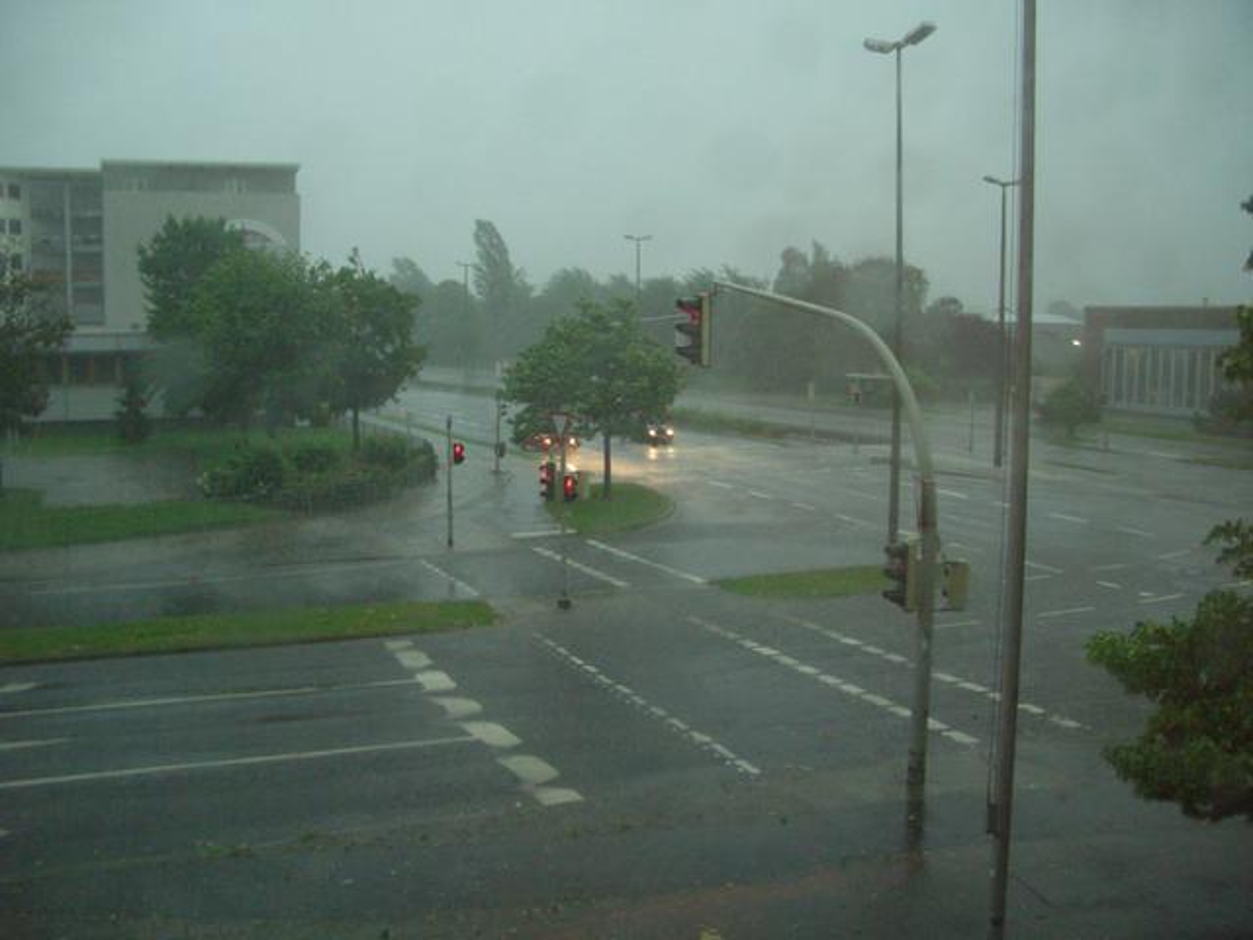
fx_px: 1267
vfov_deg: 40.7
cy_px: 470
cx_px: 626
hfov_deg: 52.6
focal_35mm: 35
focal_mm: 5.8
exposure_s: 1/40
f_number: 2.6
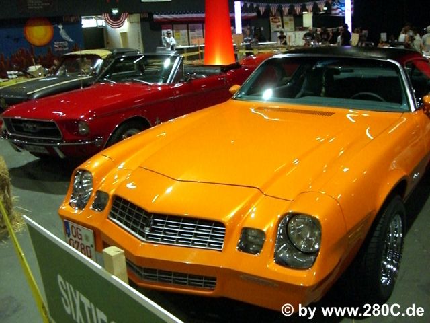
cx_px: 215
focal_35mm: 38
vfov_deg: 37.7
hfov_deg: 49.0
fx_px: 472
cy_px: 162
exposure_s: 1/80
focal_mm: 6.2
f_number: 2.7
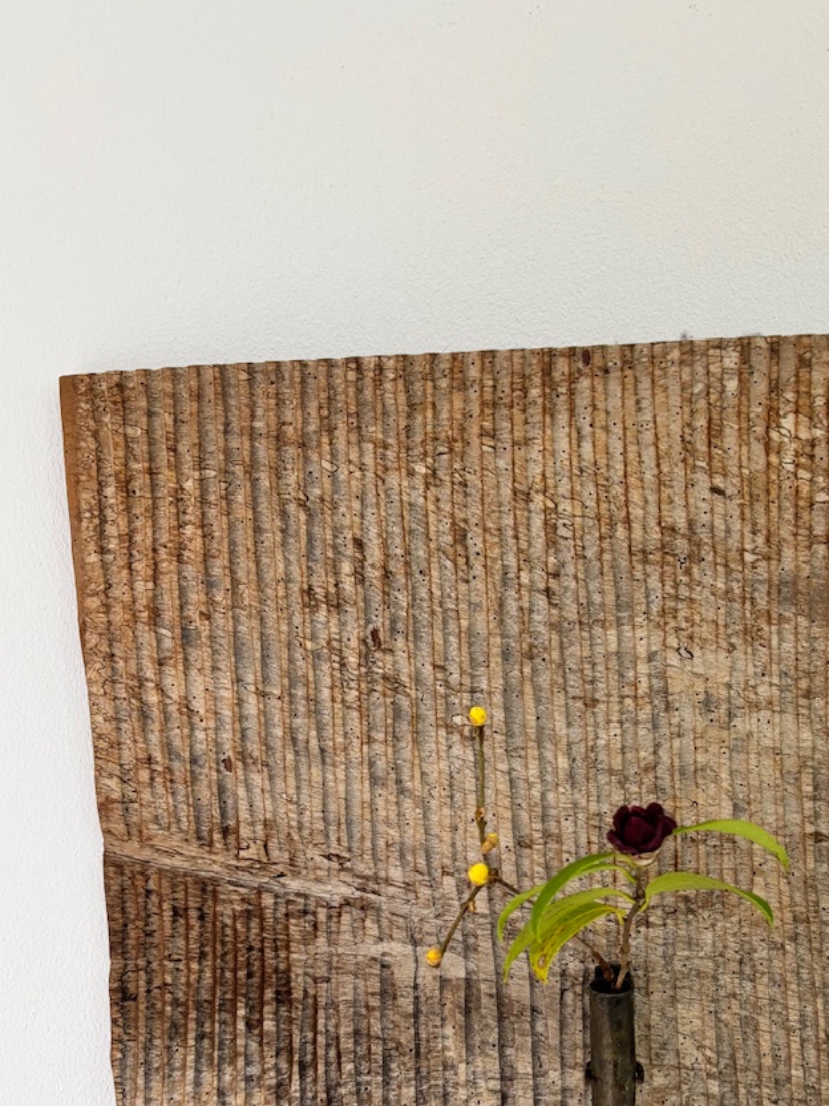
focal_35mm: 40
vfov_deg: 46.1
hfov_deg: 35.3
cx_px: 603
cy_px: 738
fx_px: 1277
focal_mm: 5.96
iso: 160
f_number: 1.6
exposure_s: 1/59
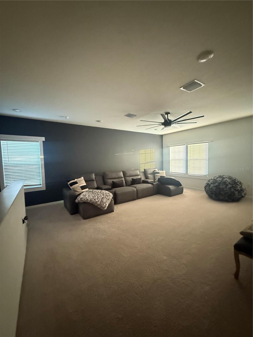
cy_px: 168
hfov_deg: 85.7
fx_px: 136
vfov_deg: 102.1
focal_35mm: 14
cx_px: 126
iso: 1250
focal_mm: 2.22
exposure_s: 1/40
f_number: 2.2
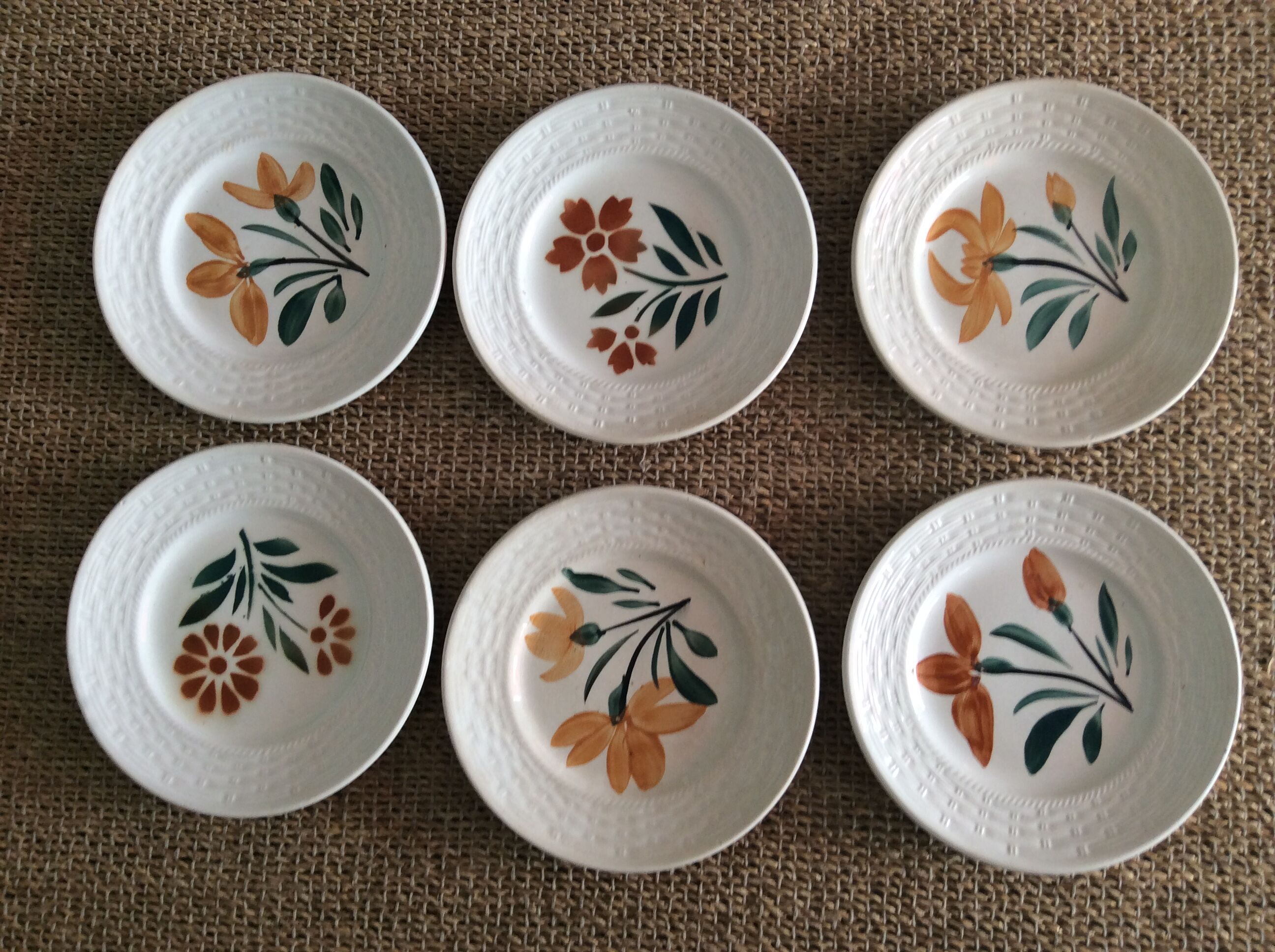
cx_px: 638
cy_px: 476
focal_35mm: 32
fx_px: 1177
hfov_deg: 56.9
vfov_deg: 44.1
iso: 40
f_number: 2.4
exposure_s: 1/25
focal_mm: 3.3
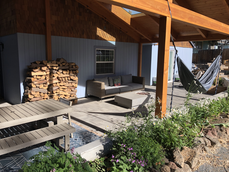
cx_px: 114
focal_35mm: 28
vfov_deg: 49.7
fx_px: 185
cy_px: 86
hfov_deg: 63.4
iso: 20
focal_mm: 3.99
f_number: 1.8
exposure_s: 1/800
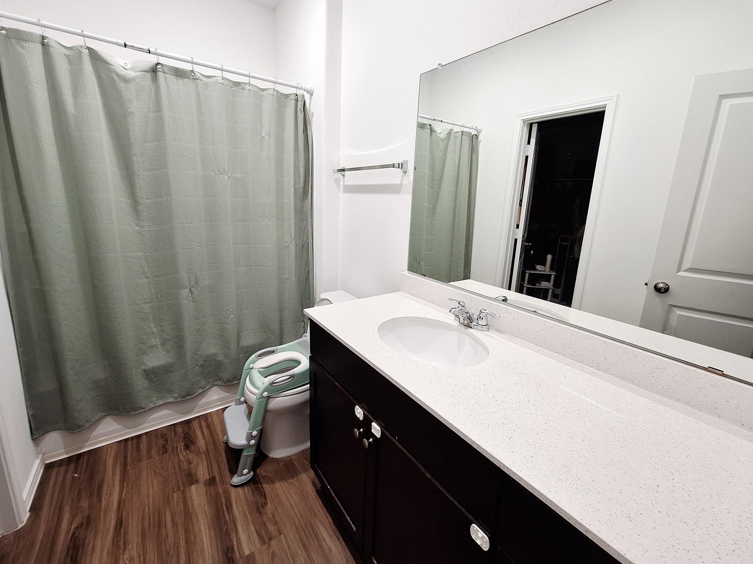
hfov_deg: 102.1
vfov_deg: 85.5
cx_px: 380
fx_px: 305
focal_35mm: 14
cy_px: 261
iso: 100
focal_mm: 1.74
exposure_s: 1/40
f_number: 2.2
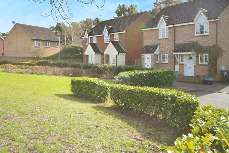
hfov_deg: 60.2
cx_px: 102
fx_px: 197
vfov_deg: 42.2
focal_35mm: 31
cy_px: 66
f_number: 6.3
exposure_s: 1/160
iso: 100
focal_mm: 18
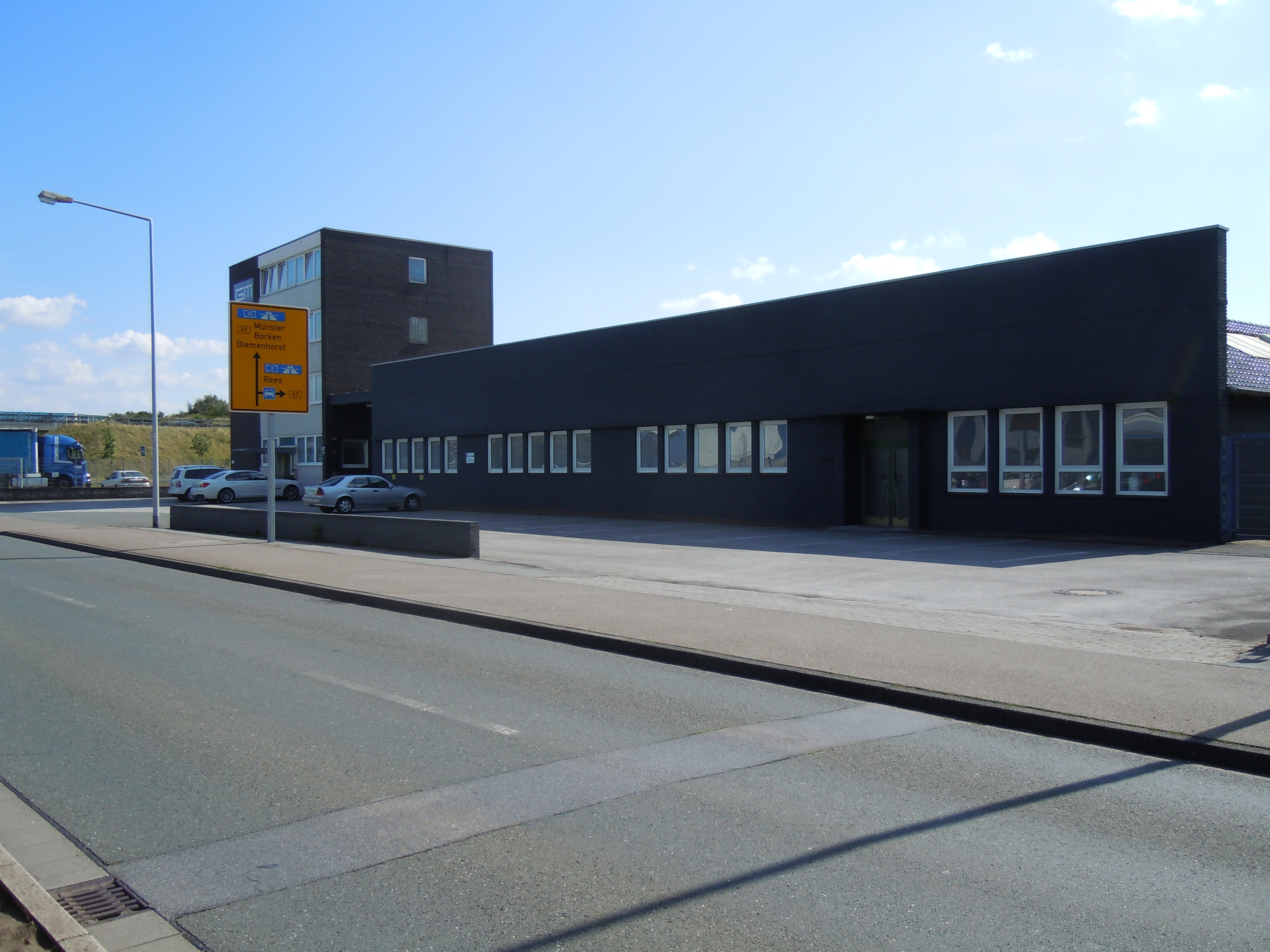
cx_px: 635
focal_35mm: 30
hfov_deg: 60.0
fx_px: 1101
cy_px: 476
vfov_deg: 46.8
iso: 100
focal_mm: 5.4
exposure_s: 1/800
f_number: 3.5
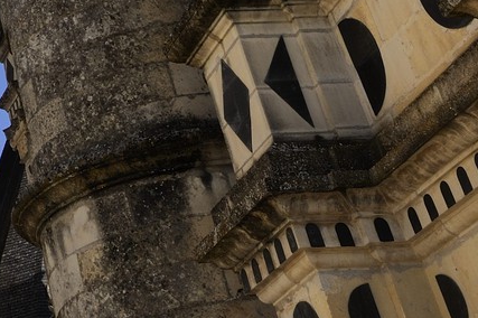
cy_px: -266
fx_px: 1194
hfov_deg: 18.5
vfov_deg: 13.5
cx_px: -346
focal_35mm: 90
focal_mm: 24
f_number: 14
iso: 200
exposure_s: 1/160
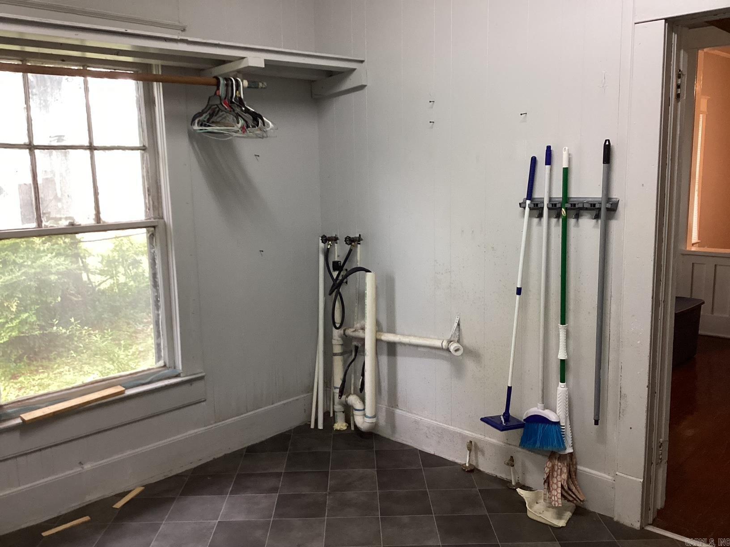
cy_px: 274
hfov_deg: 58.4
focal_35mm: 31
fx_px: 654
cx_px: 365
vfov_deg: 45.4
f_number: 2.4
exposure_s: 1/60
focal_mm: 3.3
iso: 200
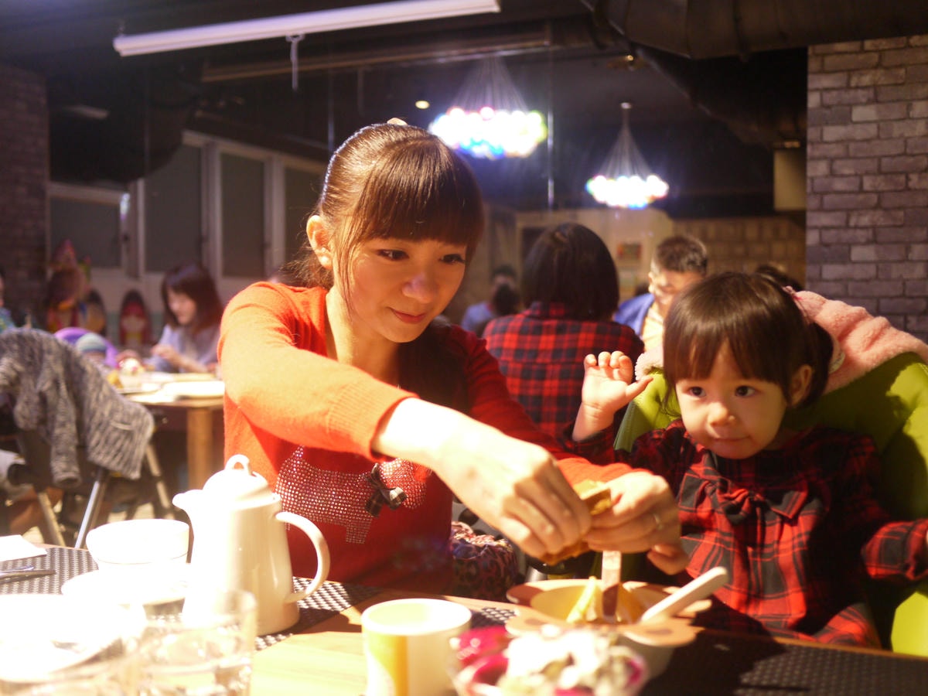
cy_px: 348
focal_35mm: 40
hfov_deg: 46.8
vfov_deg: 36.0
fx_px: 1072
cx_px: 464
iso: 500
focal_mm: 20
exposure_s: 1/60
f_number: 1.7
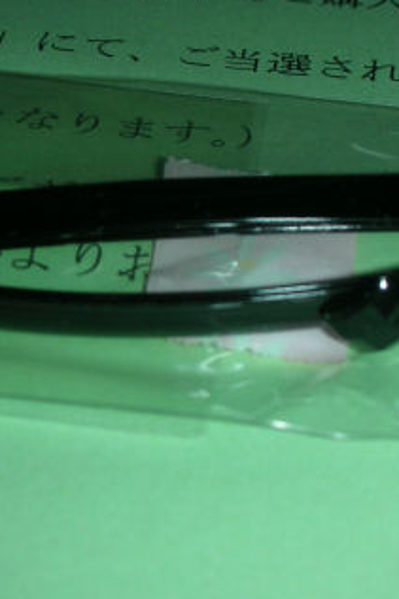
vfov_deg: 20.4
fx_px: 1664
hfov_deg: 13.7
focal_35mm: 100
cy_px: 265
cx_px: 183
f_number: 11.3
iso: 50
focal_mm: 10.1
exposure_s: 1/120
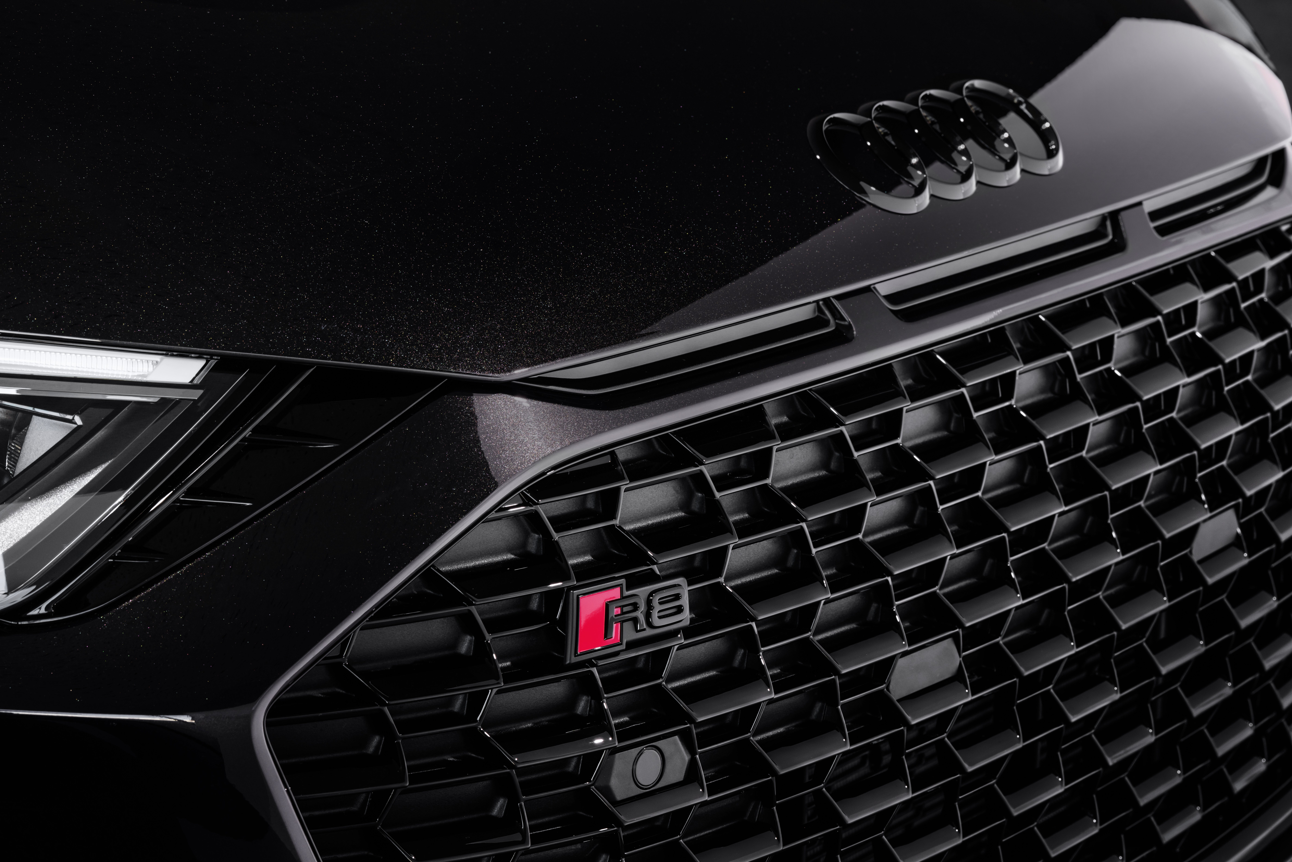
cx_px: 646
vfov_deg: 13.0
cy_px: 431
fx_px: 3768
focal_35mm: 105
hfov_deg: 19.5
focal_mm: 105
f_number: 11
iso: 160
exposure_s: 1/8
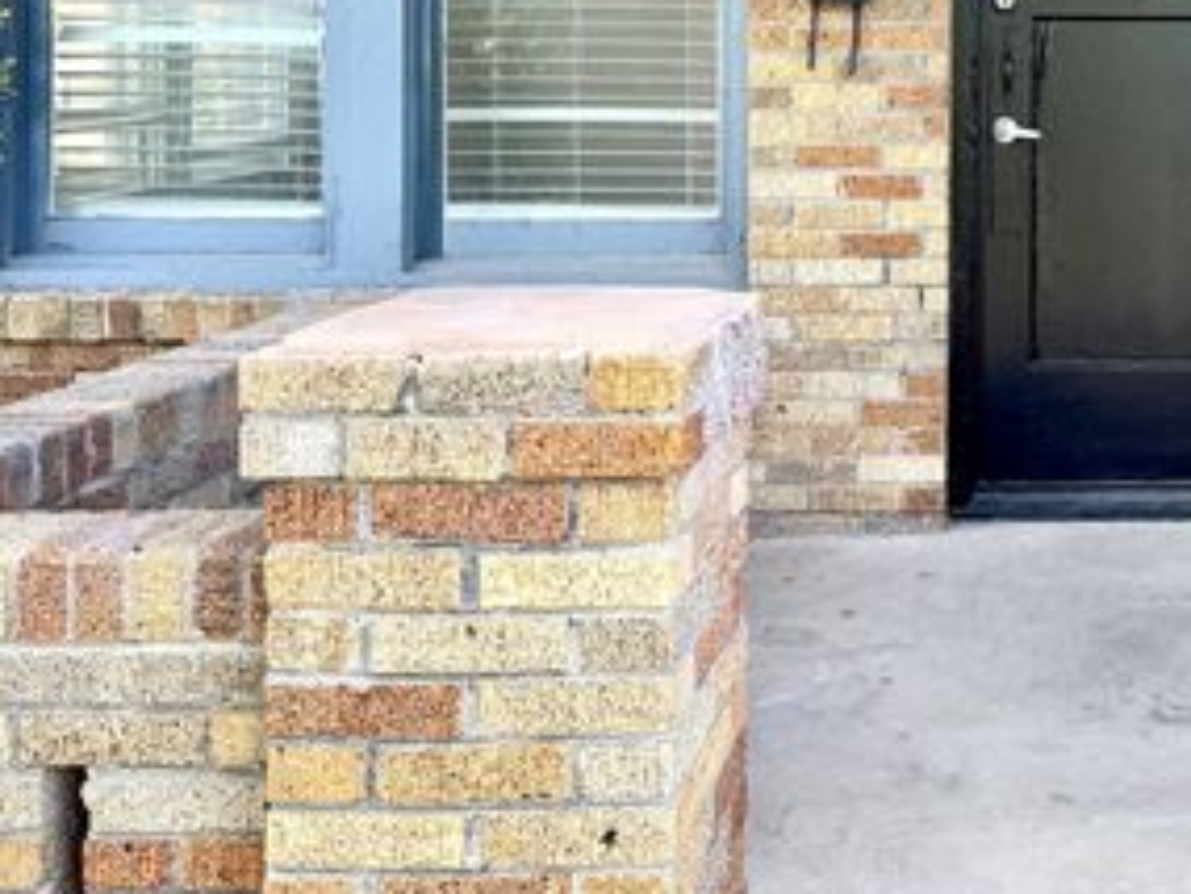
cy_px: 69
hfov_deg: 35.6
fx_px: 1721
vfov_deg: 27.9
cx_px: 1103
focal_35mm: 50
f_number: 1.78
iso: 80
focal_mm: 6.76
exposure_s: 1/436
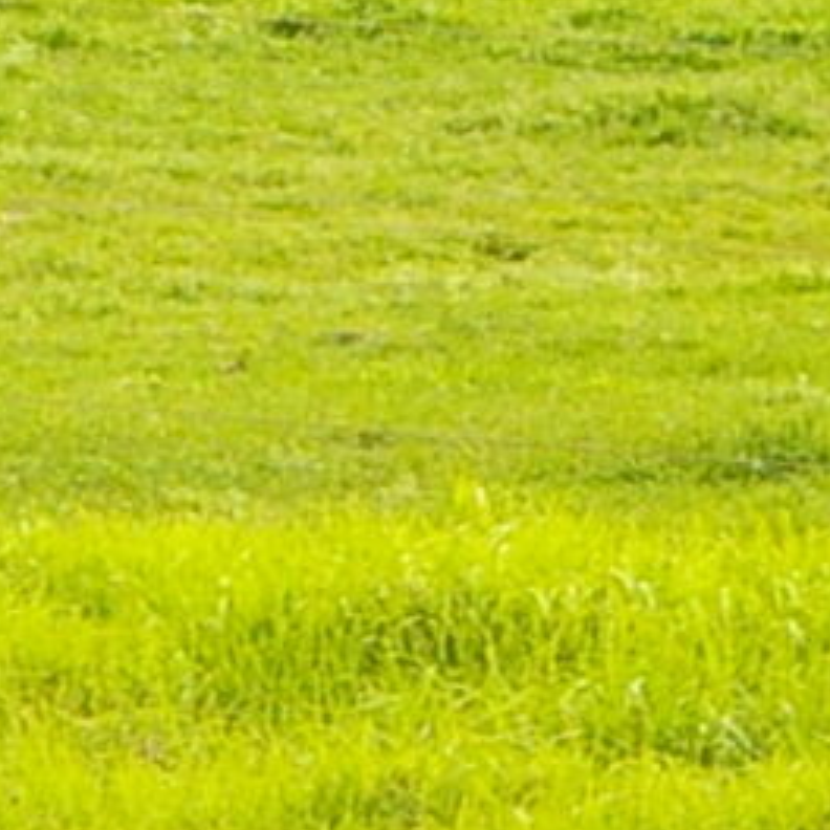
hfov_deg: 2.0
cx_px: -1025
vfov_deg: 2.0
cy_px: -1465
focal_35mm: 863
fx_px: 23411
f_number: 8
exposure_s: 1/500
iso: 800
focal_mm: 70
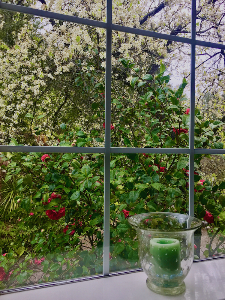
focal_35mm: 29
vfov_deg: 61.7
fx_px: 251
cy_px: 150
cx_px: 112
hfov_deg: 48.2
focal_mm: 4.15
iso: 32
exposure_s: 1/40
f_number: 2.2
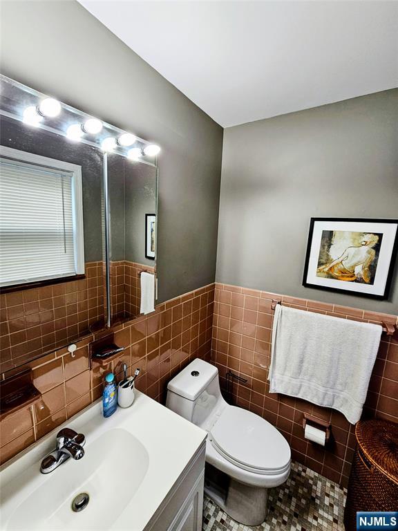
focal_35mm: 13
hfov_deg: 89.9
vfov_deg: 106.2
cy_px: 266
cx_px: 199
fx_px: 199
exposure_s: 1/60
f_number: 2.2
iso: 50
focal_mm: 2.2
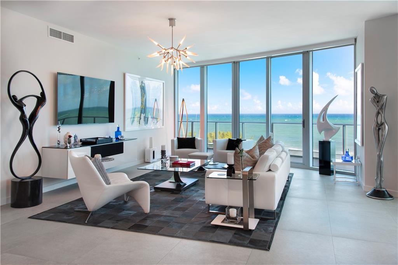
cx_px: 199
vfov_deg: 46.4
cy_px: 132
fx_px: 310
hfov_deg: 65.5
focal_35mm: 28
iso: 100
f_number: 8
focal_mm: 28
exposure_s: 1/20
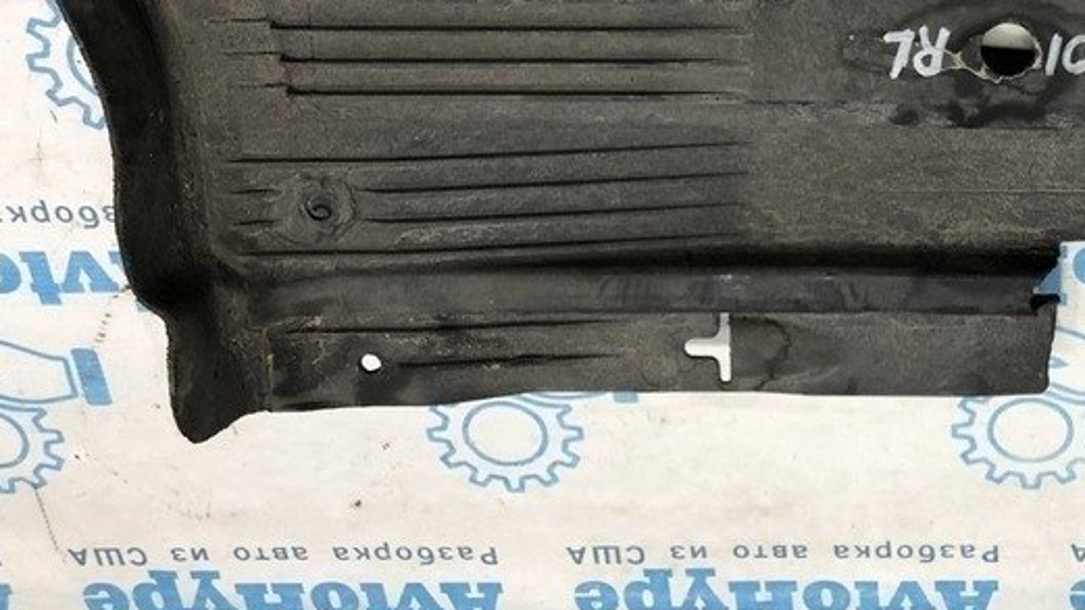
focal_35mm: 60
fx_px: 1726
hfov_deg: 33.3
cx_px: 945
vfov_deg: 19.4
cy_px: -15
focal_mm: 4
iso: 25
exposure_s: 1/33
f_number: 1.8
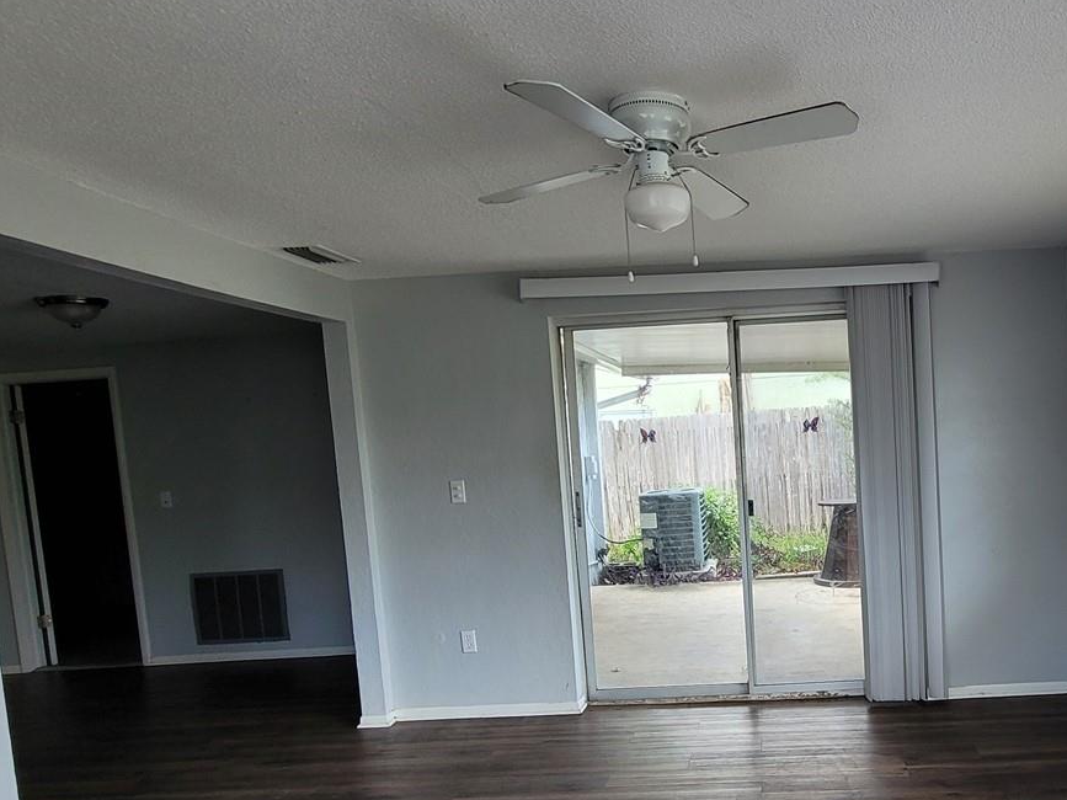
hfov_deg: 68.7
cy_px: 506
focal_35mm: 24
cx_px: 746
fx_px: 740
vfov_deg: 56.1
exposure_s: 1/120
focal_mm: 2.2
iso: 80
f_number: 2.2
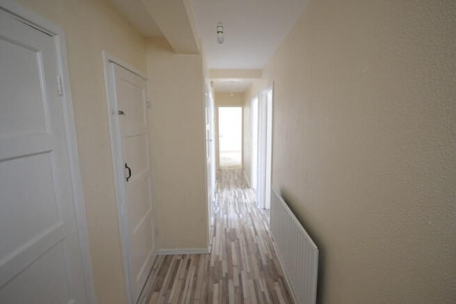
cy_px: 152
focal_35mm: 15
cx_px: 228
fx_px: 190
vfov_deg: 77.4
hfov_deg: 100.4
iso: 640
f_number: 4
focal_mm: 10
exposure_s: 1/60
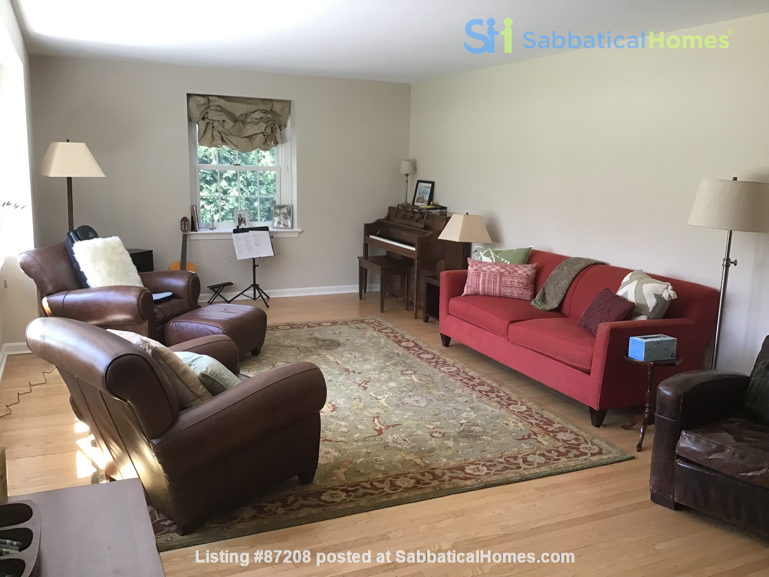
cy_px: 288
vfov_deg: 45.4
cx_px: 384
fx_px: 689
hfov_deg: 58.4
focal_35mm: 31
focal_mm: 3.3
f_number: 2.4
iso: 40
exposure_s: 1/30
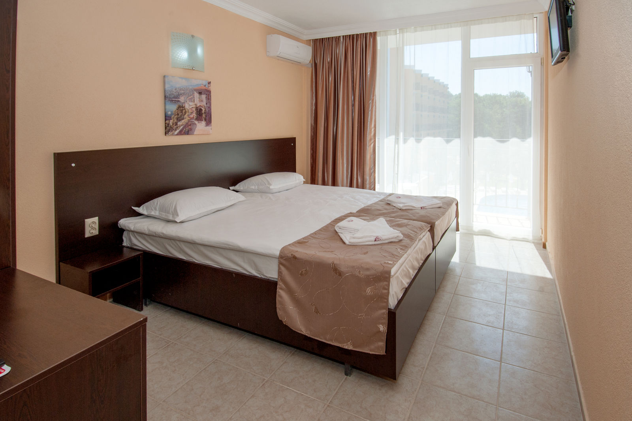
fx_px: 298
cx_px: 316
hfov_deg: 93.3
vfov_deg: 70.4
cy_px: 210
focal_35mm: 17
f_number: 10
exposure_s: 1/320
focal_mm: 17
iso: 200
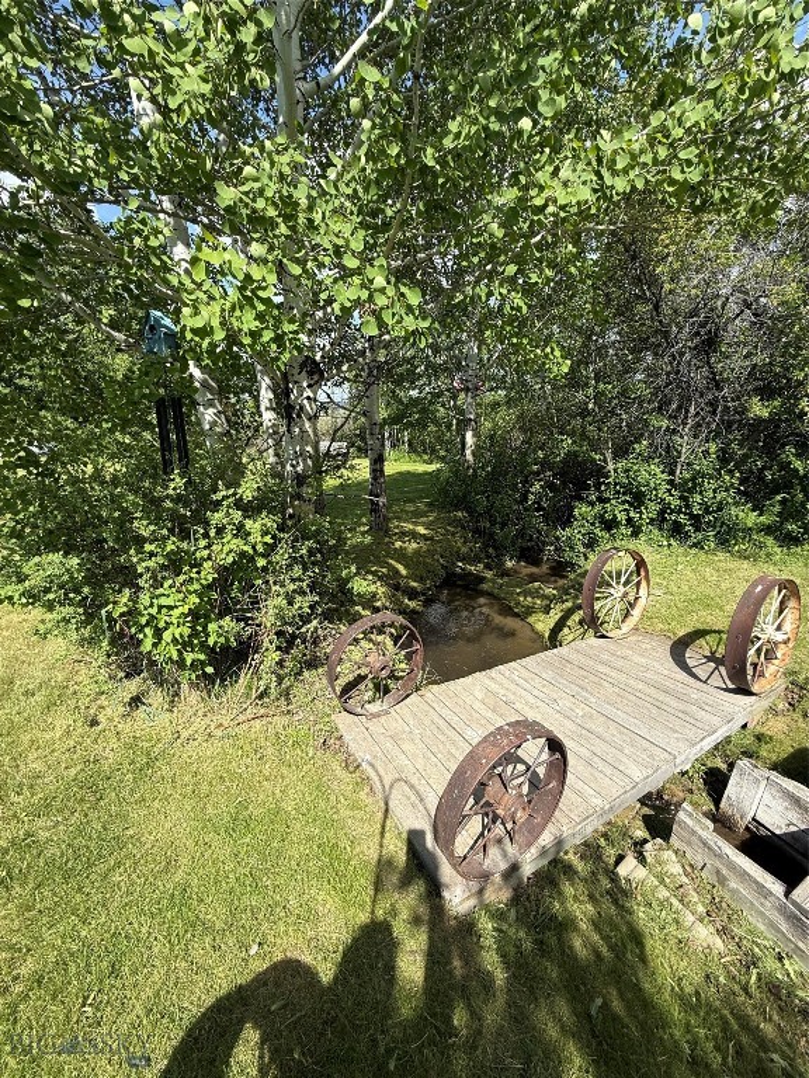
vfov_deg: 102.1
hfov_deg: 85.7
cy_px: 539
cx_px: 404
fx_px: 436
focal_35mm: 14
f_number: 2.2
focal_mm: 2.22
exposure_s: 1/864
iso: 50
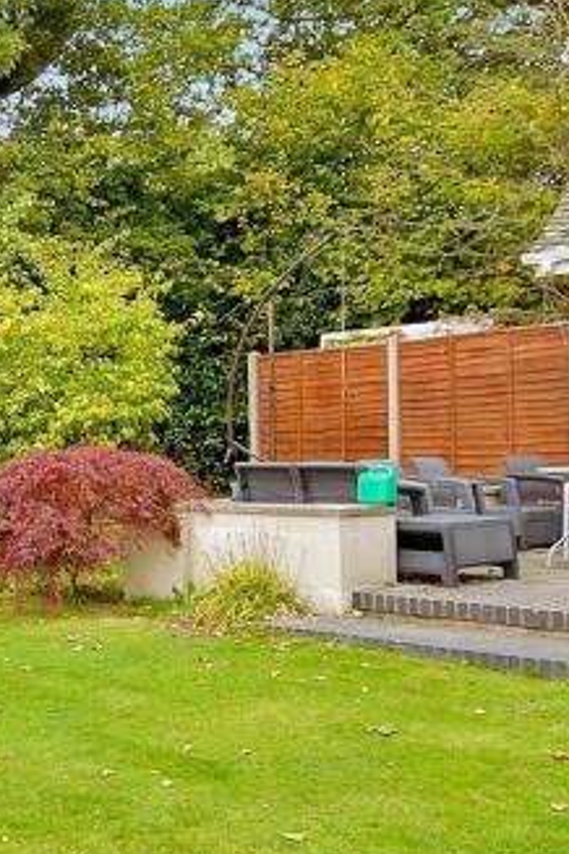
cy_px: 401
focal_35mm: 47
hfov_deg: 24.7
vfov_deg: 41.9
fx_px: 1114
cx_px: -183
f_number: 8
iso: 160
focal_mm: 10
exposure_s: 1/80
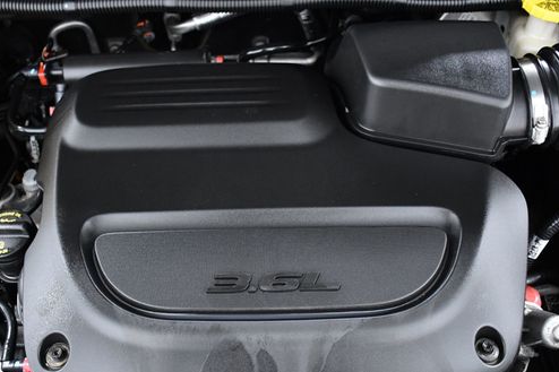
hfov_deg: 54.4
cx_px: 264
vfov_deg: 37.8
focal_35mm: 35
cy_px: 205
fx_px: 543
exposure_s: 1/60
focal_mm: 18
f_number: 4
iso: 2500
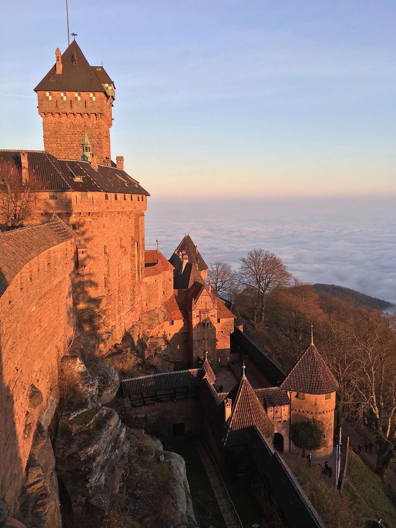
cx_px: 198
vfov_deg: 61.7
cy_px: 264
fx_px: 442
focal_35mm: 29
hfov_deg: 48.2
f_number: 2.2
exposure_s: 1/296
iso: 25
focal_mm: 4.15
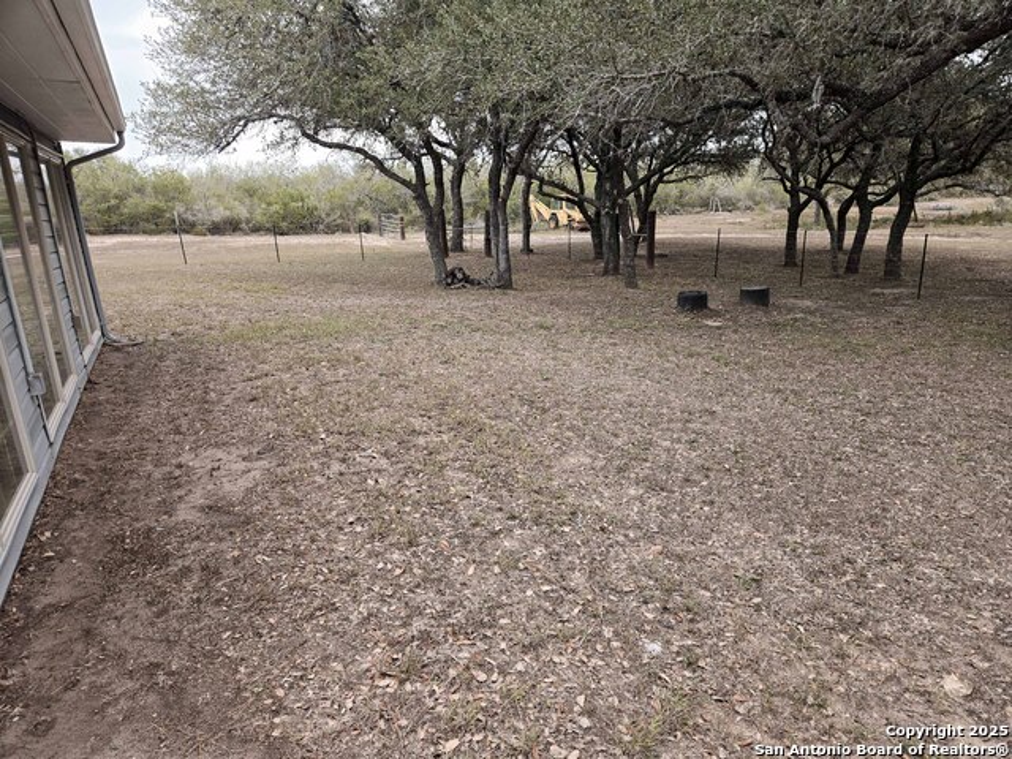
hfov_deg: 73.9
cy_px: 380
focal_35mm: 23
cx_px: 506
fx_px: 672
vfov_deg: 58.9
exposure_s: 1/156
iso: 25
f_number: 1.8
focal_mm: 5.4
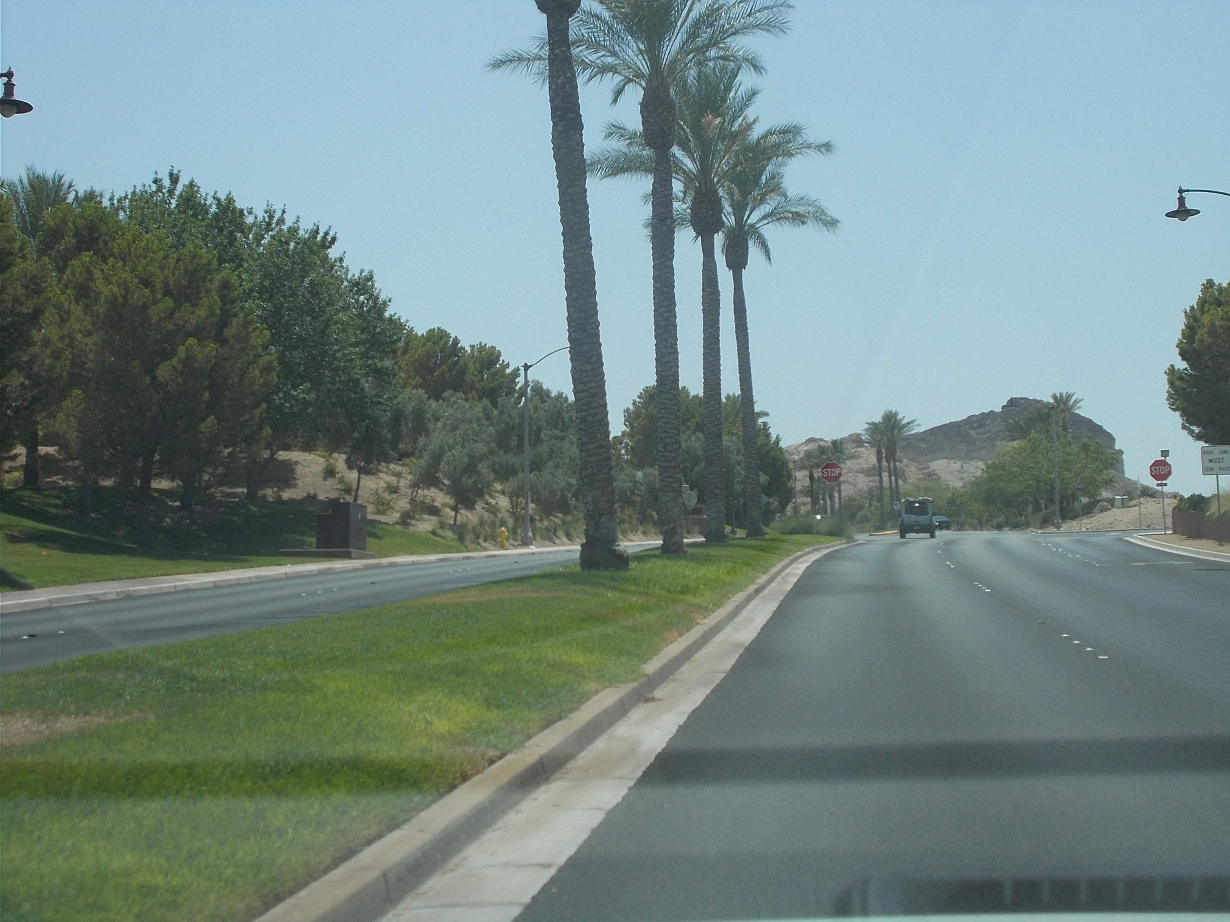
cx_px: 615
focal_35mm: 50
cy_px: 461
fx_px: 1777
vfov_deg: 29.1
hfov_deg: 38.2
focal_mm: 9
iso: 80
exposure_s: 1/640
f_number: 4.5
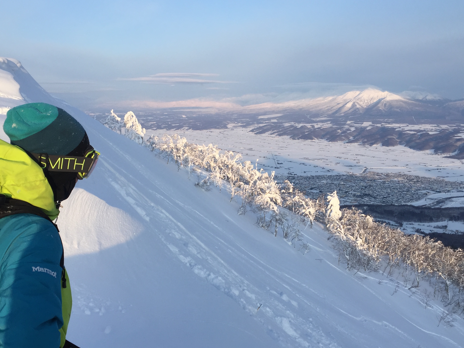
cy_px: 188
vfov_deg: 38.6
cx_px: 224
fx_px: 496
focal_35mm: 37
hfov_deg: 50.1
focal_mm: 4.15
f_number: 2.2
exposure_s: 1/989
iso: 32
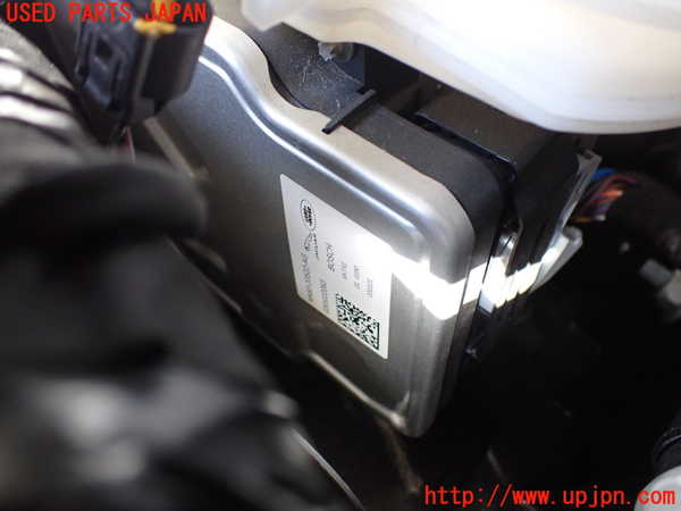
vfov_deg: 46.8
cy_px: 256
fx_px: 590
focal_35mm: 30
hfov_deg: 60.0
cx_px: 340
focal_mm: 5.4
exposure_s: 1/125
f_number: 2.3
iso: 320
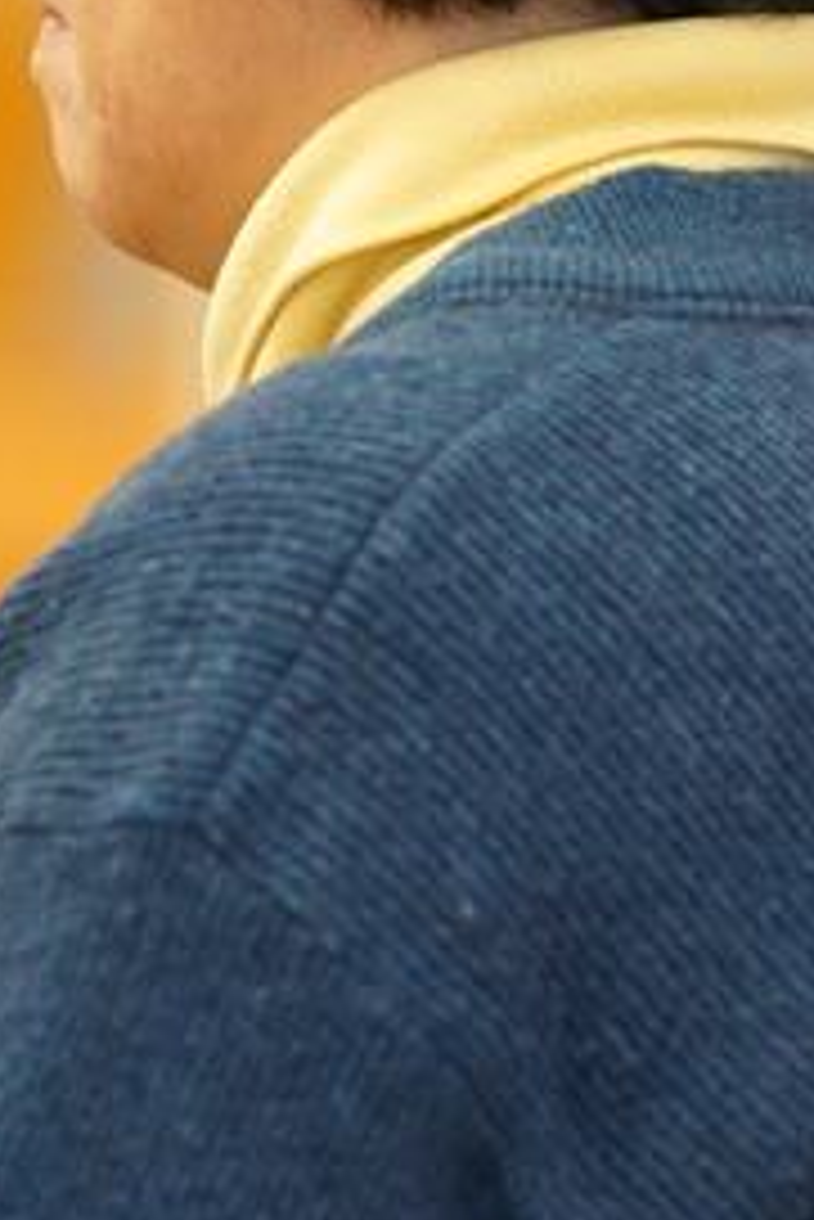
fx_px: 25572
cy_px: 434
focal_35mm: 755
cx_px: -679
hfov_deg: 1.8
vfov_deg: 2.7
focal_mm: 200
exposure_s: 1/250
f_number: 2.8
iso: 2500
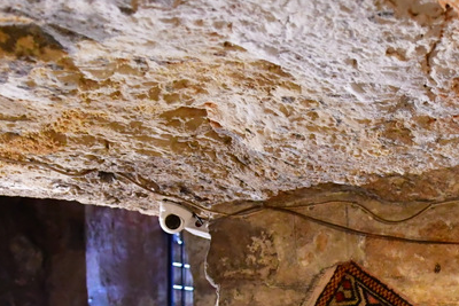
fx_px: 893
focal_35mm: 70
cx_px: 468
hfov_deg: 27.1
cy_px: 379
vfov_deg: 18.3
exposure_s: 1/60
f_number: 2
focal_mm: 19
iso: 6400
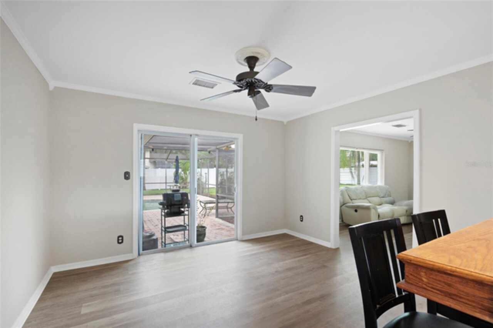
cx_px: 246
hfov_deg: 96.8
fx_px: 219
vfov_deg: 73.7
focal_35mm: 16
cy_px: 164
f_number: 8
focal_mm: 16
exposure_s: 1/2
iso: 400
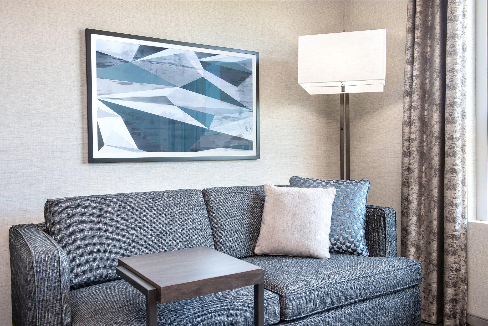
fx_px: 434
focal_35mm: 32
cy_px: 163
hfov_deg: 58.7
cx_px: 244
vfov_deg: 41.1
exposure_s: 1/10
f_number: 8
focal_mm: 32
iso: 200
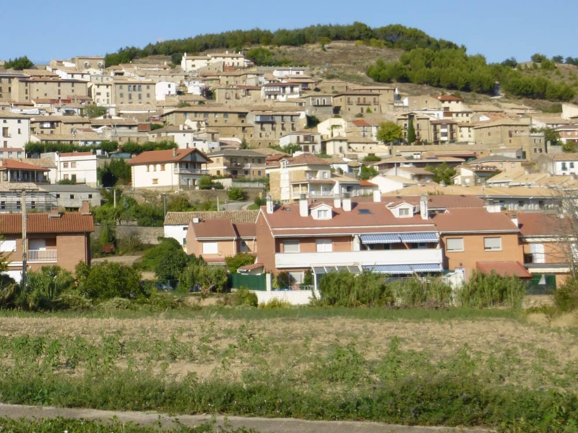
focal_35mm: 86
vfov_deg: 17.0
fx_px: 1436
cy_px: 78
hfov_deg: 22.1
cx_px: 24
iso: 100
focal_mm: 7.9
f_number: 4.7
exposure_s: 1/500
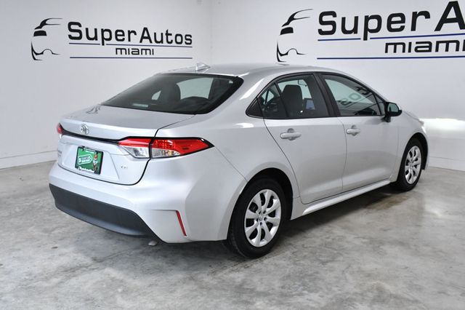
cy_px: 155
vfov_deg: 34.2
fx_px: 503
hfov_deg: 49.6
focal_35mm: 39
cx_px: 232
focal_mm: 26
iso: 2500
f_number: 9
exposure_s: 1/320
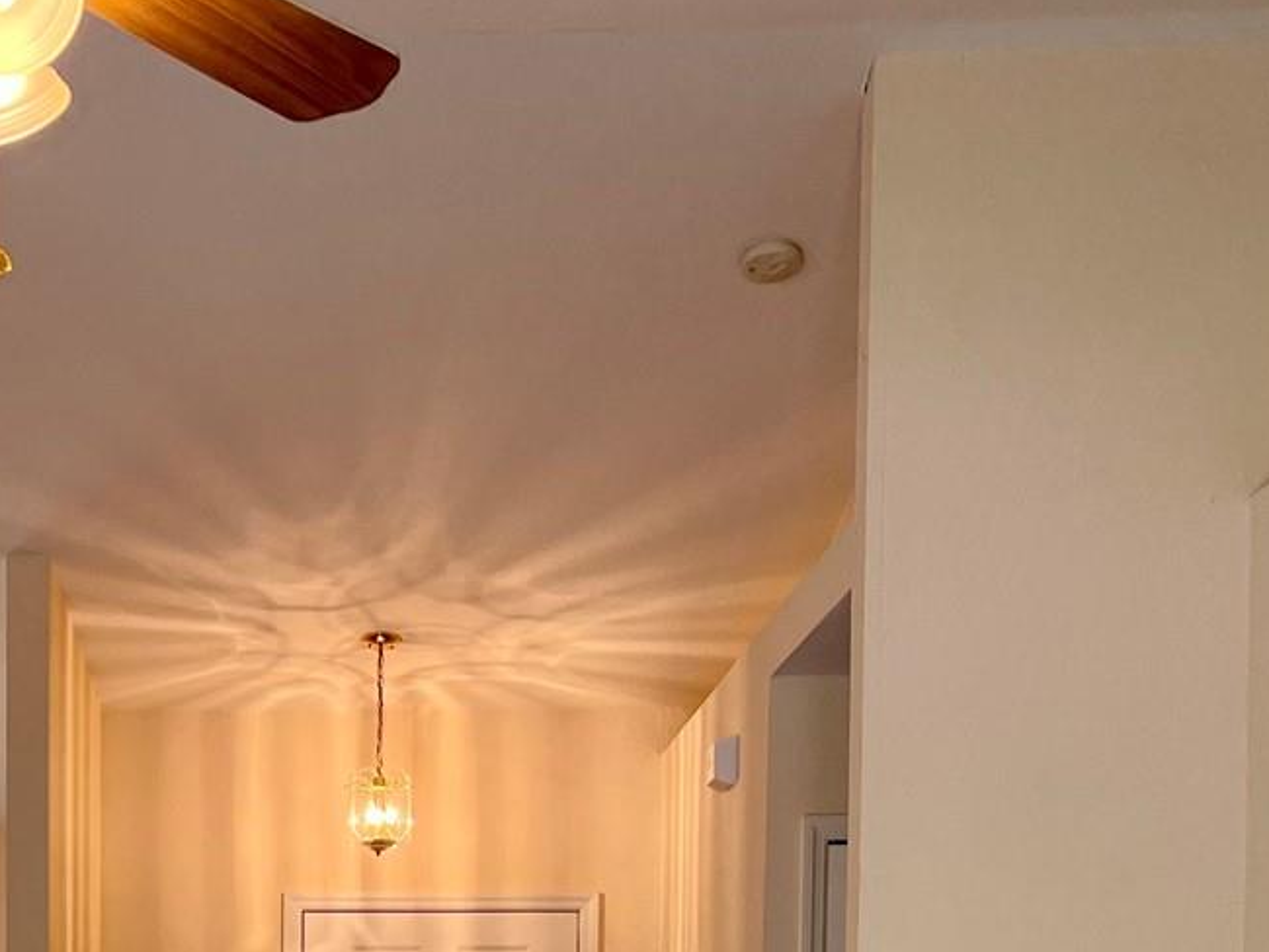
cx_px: 199
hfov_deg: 29.4
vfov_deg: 21.4
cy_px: 1128
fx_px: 2347
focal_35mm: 64
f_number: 1.5
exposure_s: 1/120
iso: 64
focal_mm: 5.7
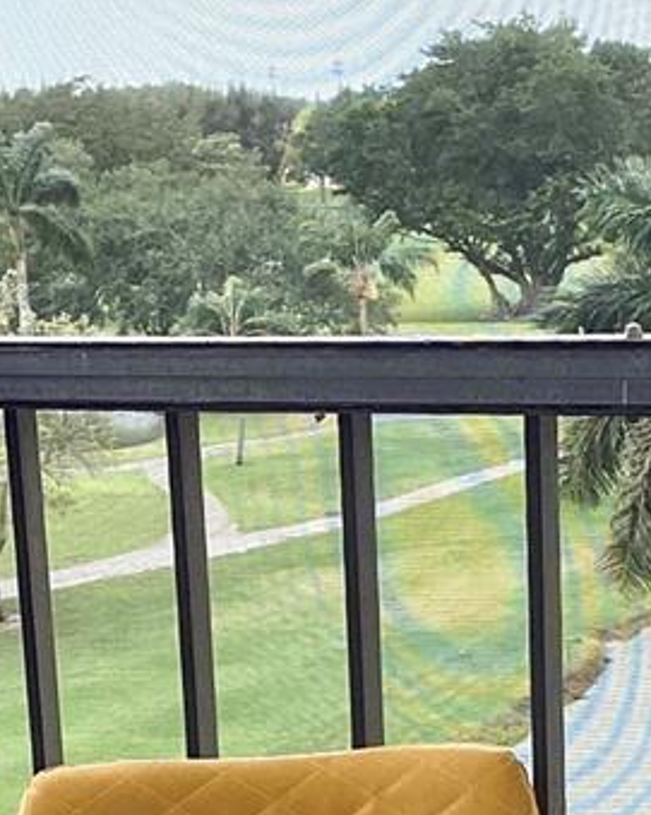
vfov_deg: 17.3
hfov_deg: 14.4
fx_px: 2578
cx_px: 464
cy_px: 899
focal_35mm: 107
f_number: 2.4
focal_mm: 3.3
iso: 25
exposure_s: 1/401
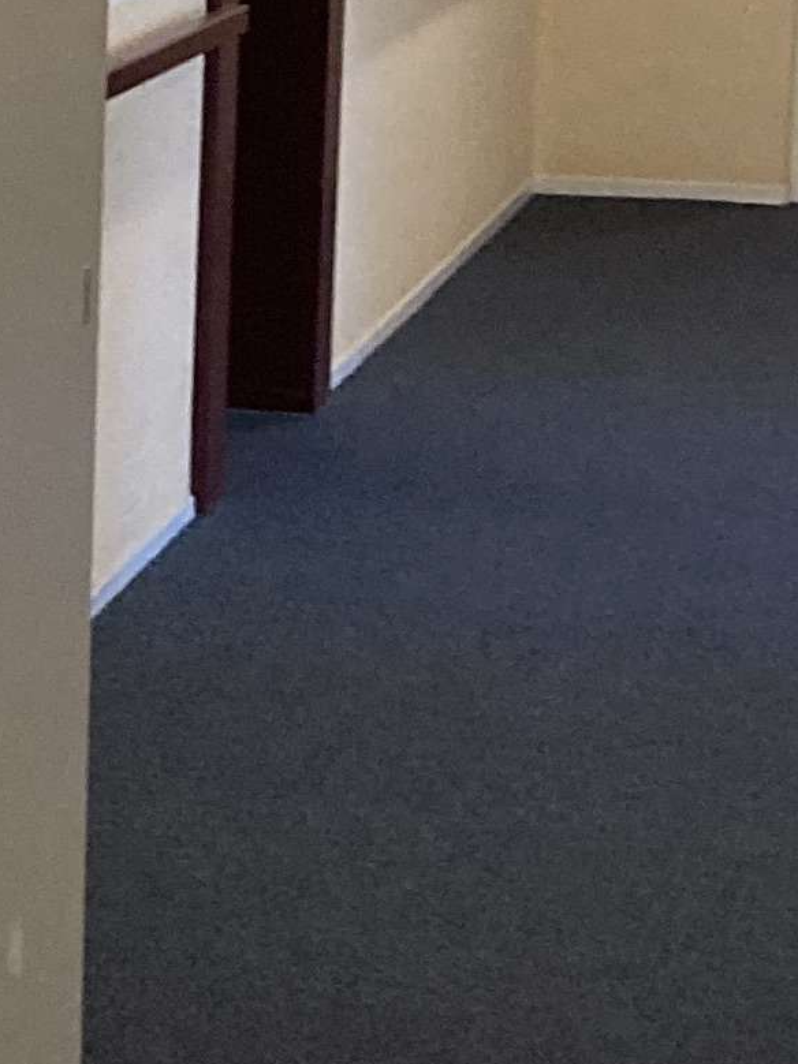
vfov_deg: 13.6
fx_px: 4458
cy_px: 451
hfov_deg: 9.4
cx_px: -937
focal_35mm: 145
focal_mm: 3.99
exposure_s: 1/33
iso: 250
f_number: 1.8
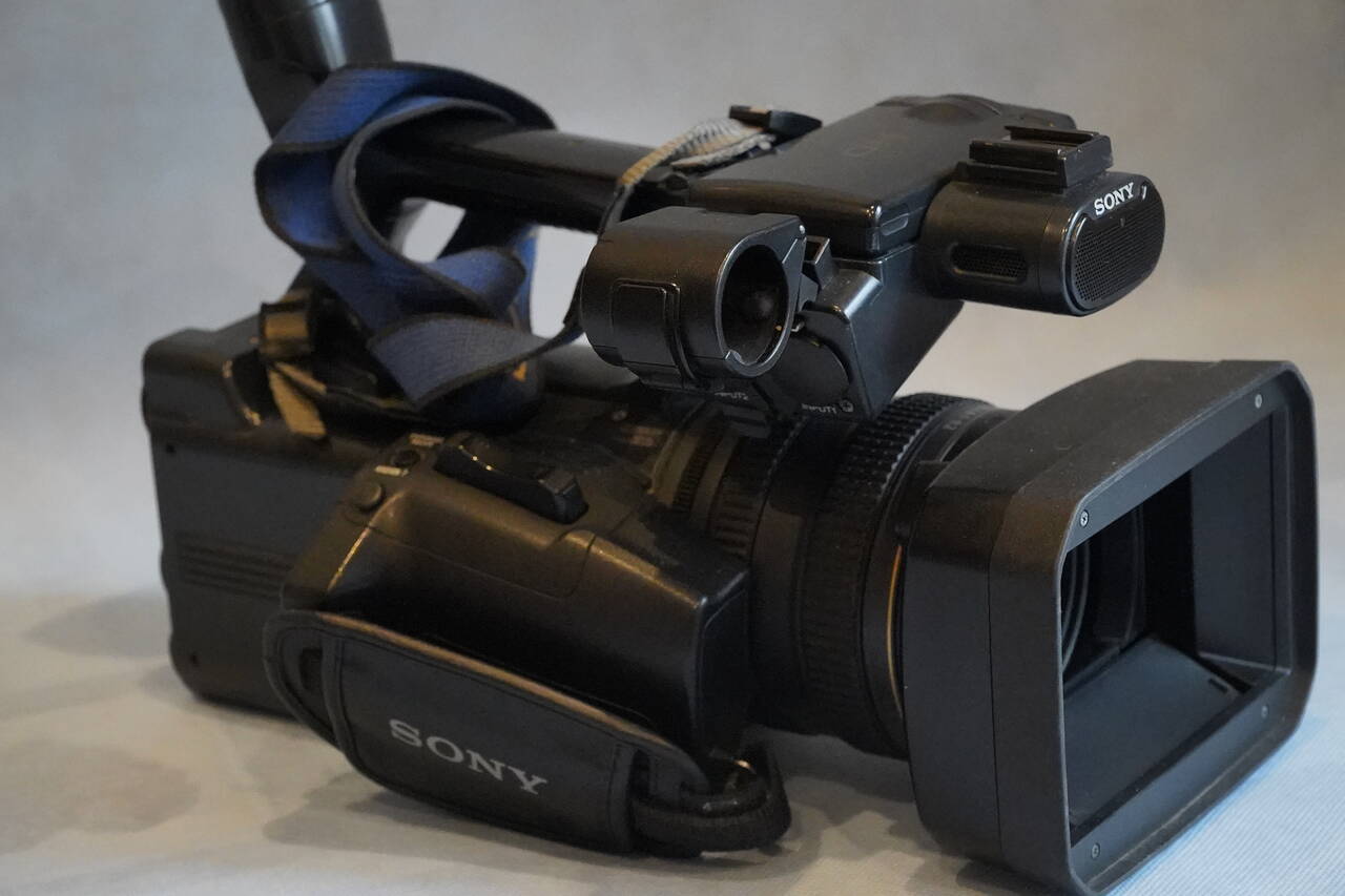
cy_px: 448
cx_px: 672
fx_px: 3250
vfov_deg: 15.7
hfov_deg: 23.4
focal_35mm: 87
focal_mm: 58
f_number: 6.3
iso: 10000
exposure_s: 1/125
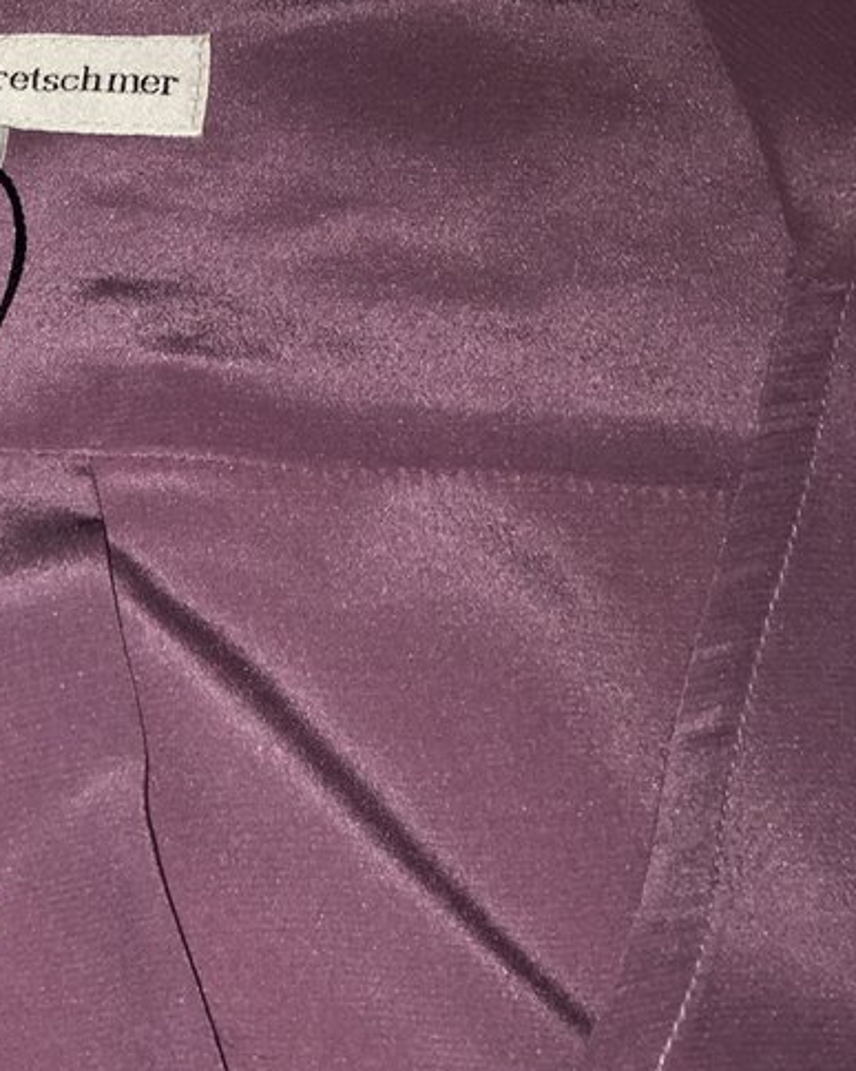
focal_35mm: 78
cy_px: 866
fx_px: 2471
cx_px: -197
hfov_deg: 18.5
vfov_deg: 24.0
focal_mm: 4.15
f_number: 2.2
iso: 25
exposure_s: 1/36
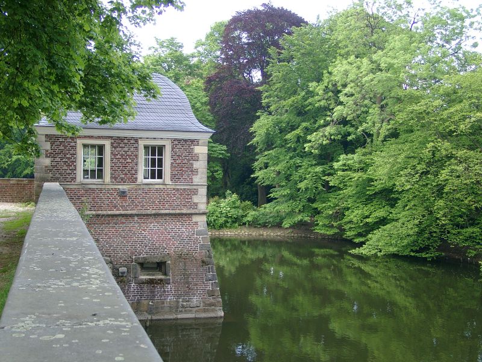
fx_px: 654
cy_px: 181
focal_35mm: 47
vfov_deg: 30.9
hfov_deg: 40.4
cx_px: 241
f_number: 2
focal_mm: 9.82
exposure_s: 1/101
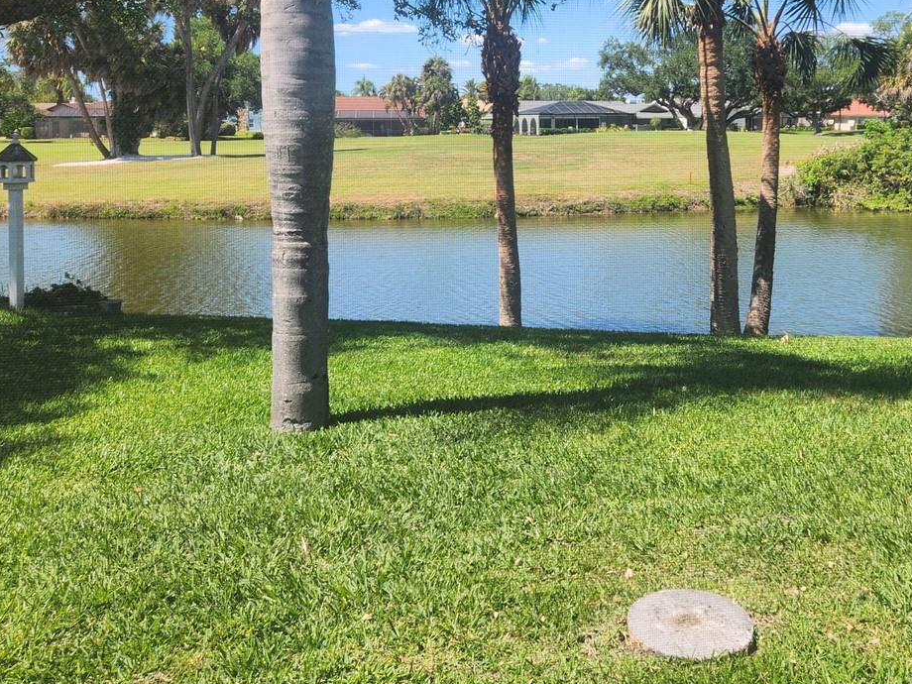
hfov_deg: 46.0
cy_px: 146
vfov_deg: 34.9
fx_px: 1054
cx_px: 615
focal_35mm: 40
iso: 20
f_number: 1.8
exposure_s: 1/609
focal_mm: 5.4
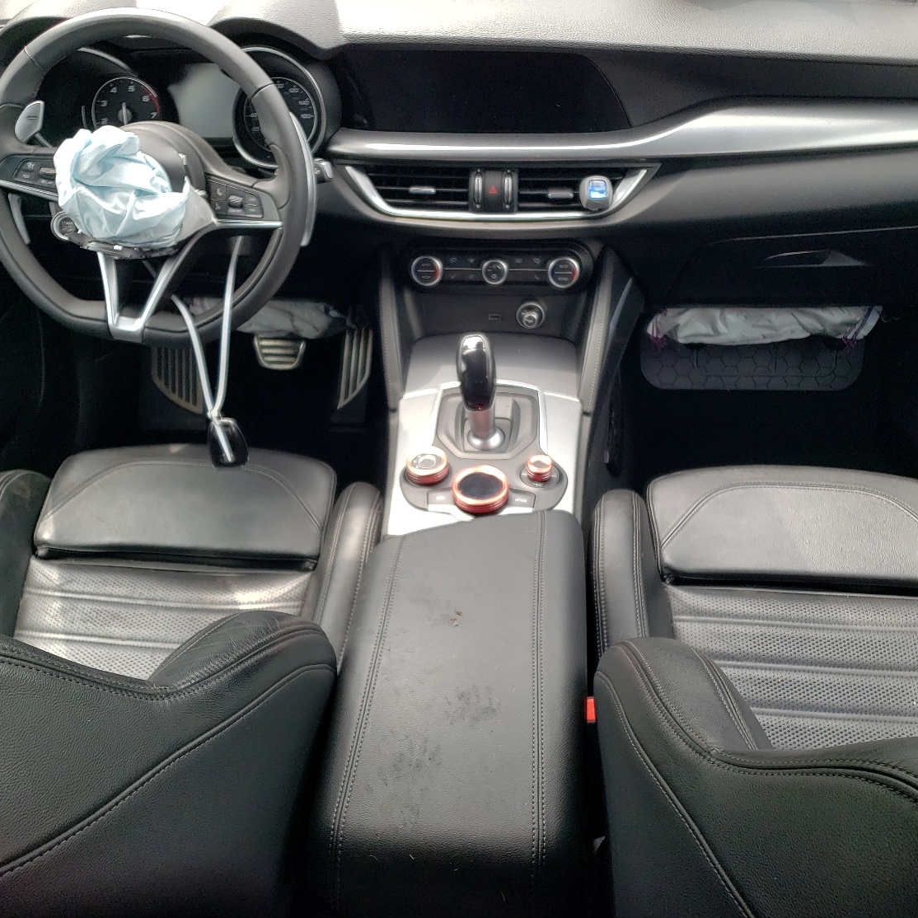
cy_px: 429
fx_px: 990
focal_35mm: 33
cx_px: 462
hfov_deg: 49.7
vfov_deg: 49.7
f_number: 1.5
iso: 50
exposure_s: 1/286
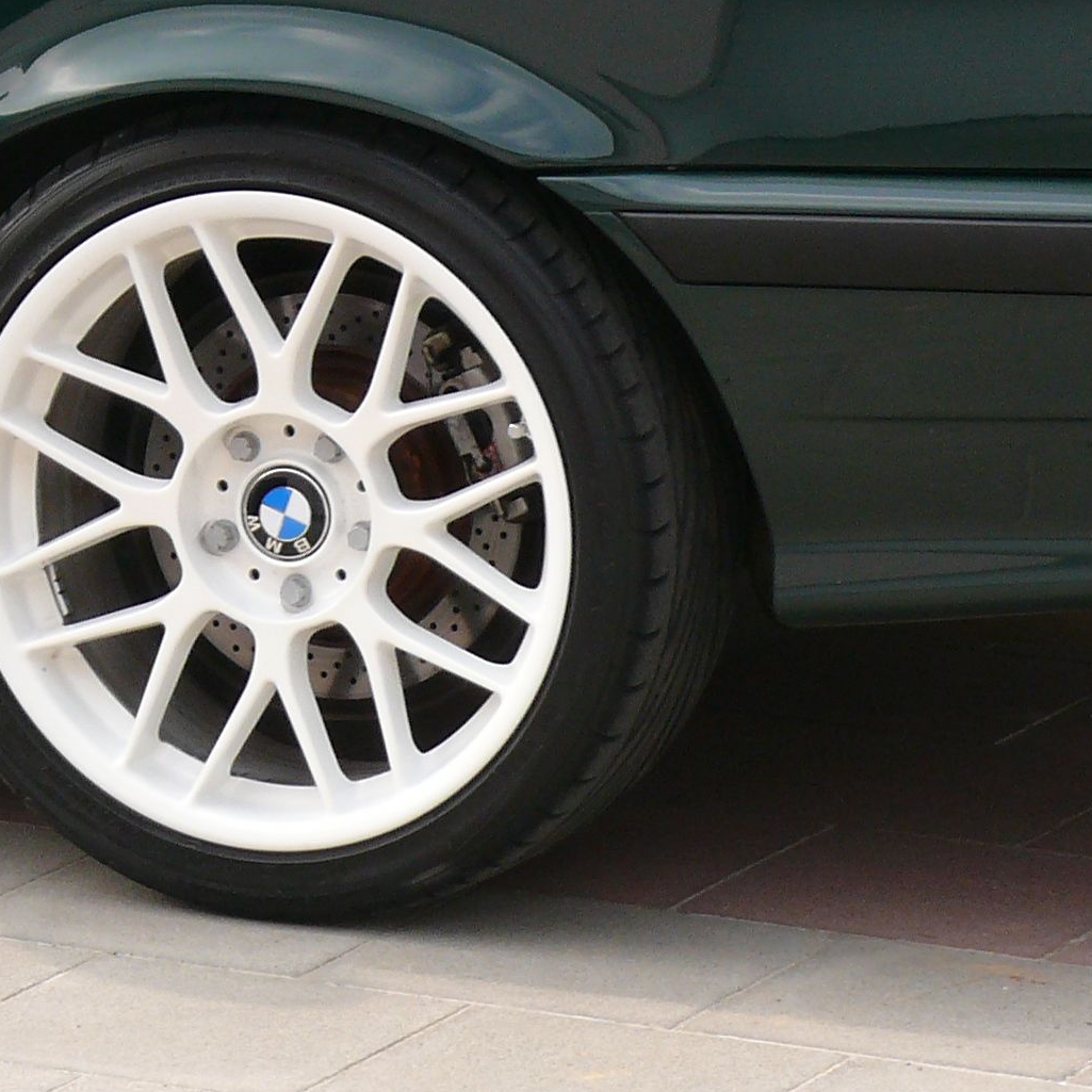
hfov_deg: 5.7
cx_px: 337
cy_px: 414
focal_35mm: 309
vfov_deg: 5.7
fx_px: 11028
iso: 100
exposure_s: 1/250
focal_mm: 20.7
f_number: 4
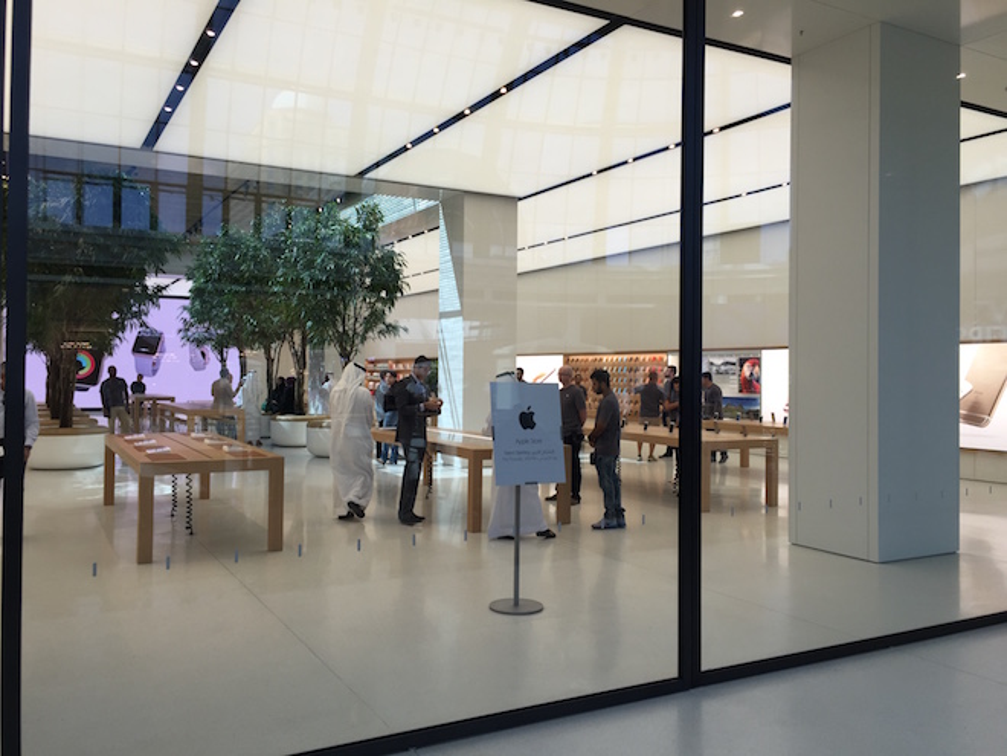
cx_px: 504
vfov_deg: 48.2
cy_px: 378
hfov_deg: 61.7
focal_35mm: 29
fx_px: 844
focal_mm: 4.15
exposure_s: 1/116
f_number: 2.2
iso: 32
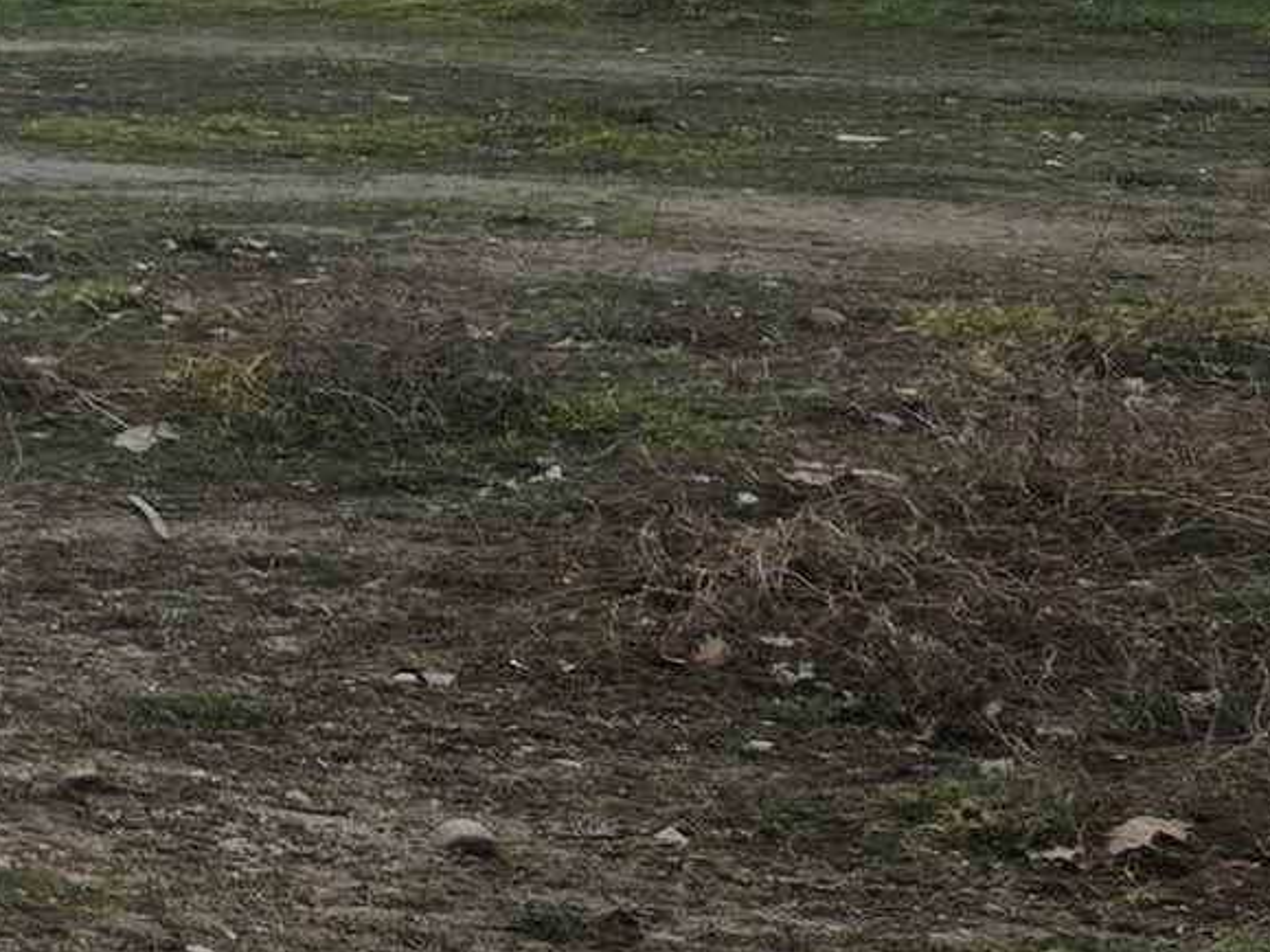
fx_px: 4475
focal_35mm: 122
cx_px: -1768
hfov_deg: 12.6
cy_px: -184
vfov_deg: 11.9
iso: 25
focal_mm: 5.4
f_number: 1.8
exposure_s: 1/2572
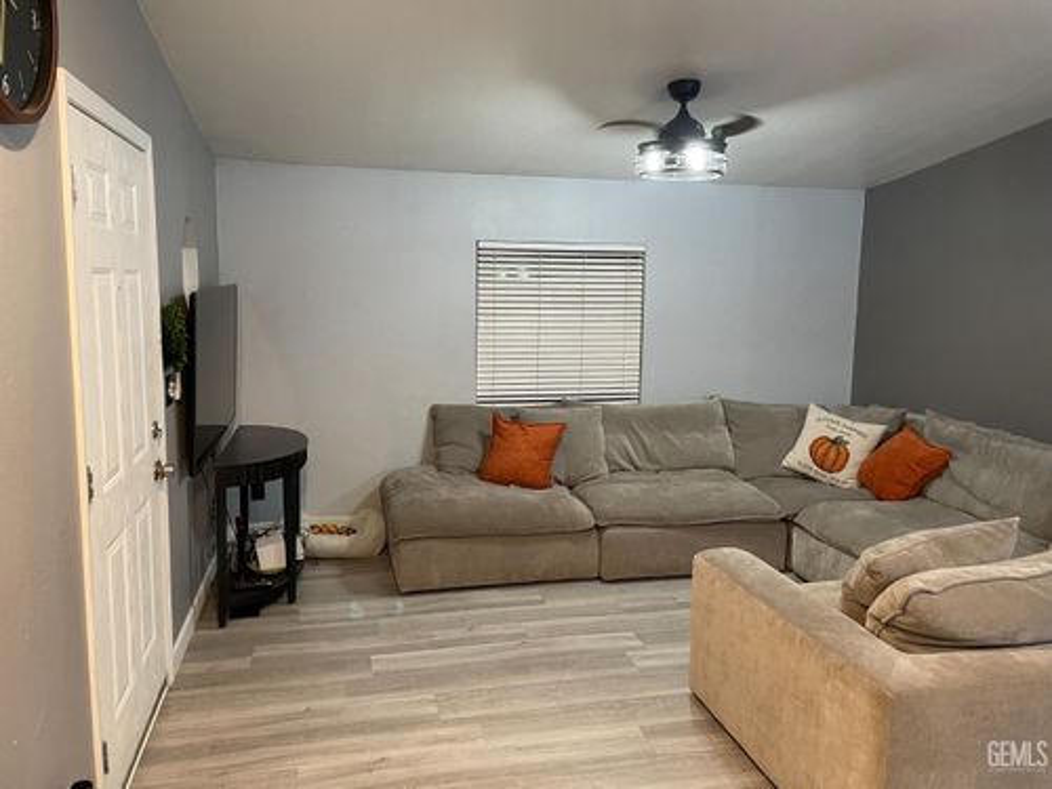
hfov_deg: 67.3
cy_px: 394
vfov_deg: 53.1
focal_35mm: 26
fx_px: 790
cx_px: 526
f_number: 1.6
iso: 250
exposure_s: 1/60
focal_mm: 4.2
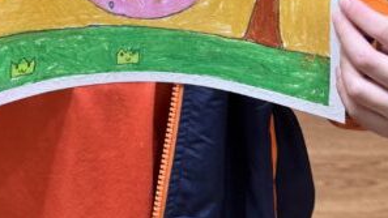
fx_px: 905
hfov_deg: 24.0
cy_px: -119
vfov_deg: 12.9
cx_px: 115
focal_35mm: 88
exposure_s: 1/121
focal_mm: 6.76
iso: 160
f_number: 1.78
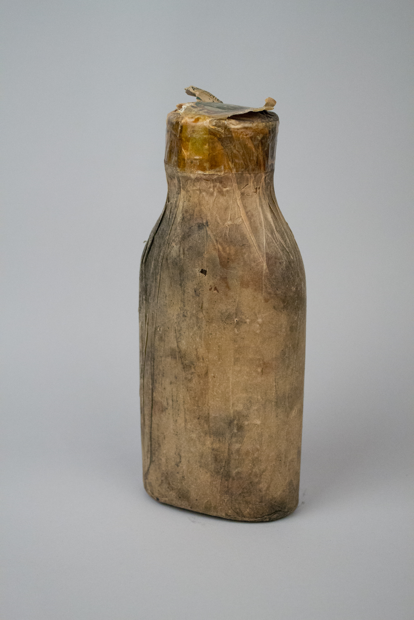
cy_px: 310
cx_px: 207
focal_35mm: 60
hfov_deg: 22.6
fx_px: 1035
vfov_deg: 33.4
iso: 1800
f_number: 5.3
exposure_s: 1/60
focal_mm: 40
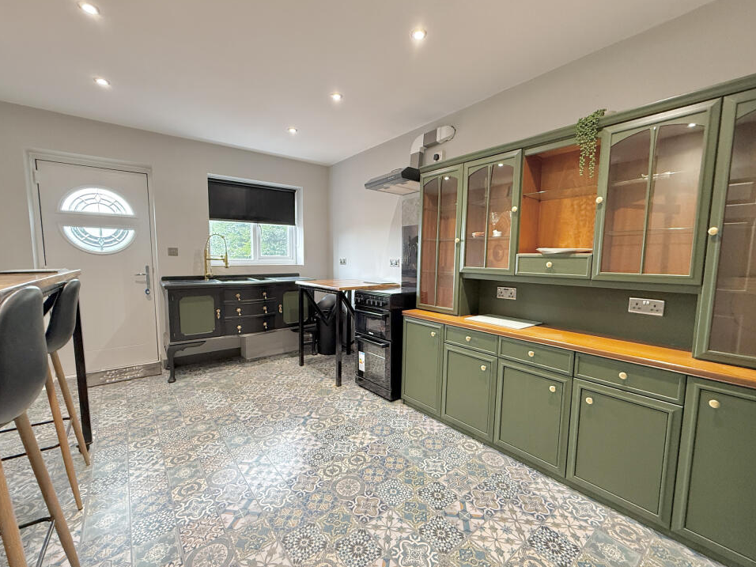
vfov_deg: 81.7
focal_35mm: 15
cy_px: 288
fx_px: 328
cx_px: 384
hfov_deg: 98.2
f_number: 2.2
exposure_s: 1/50
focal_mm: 2.22
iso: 250
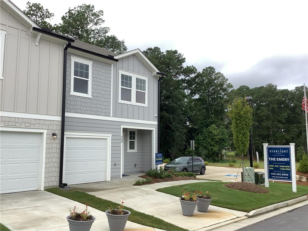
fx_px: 276
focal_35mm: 31
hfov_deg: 58.4
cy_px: 116
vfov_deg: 45.4
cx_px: 154
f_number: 2.4
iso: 25
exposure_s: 1/433
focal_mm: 3.3
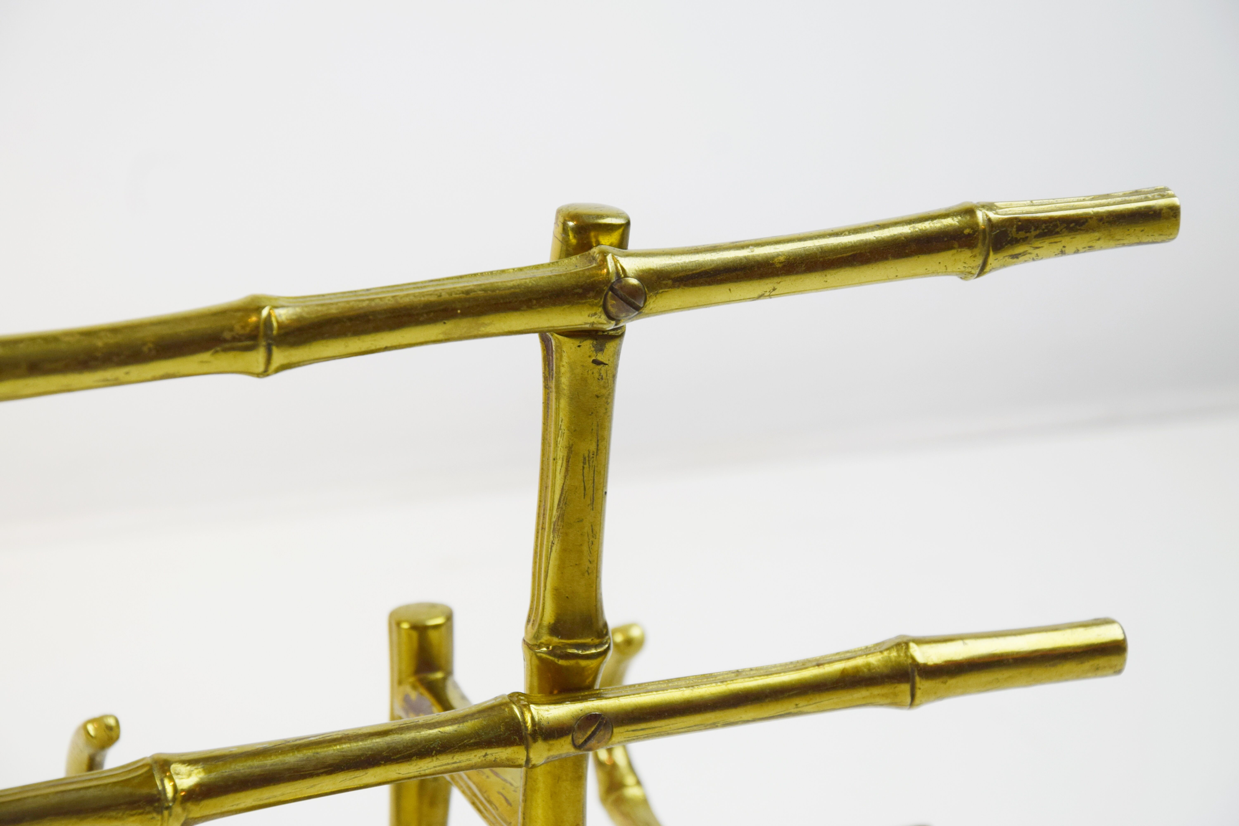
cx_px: 620
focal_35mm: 128
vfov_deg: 10.8
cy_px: 413
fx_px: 4388
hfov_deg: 16.1
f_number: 7.1
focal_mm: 85
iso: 400
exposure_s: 1/200
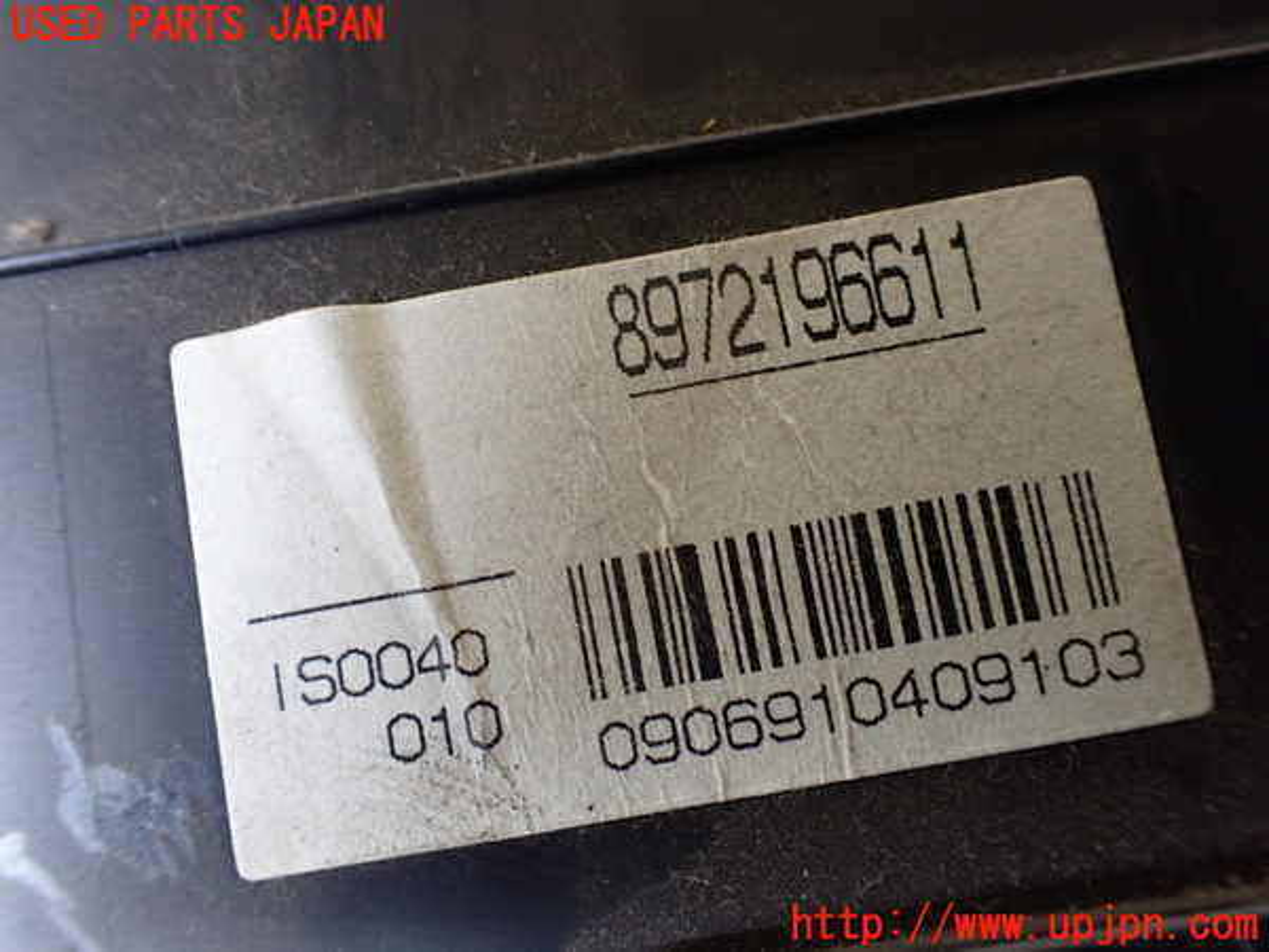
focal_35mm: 30
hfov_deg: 60.0
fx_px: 1100
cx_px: 634
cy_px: 476
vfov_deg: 46.8
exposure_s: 1/80
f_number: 2.3
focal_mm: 5.4
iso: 800
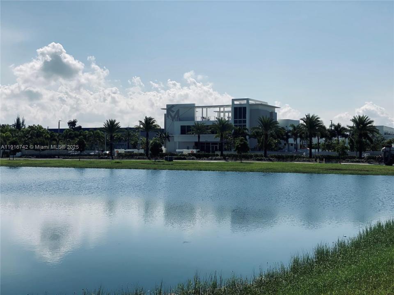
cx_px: 197
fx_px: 592
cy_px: 148
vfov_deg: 28.0
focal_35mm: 52
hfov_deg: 36.8
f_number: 2
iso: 25
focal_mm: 6
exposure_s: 1/4785
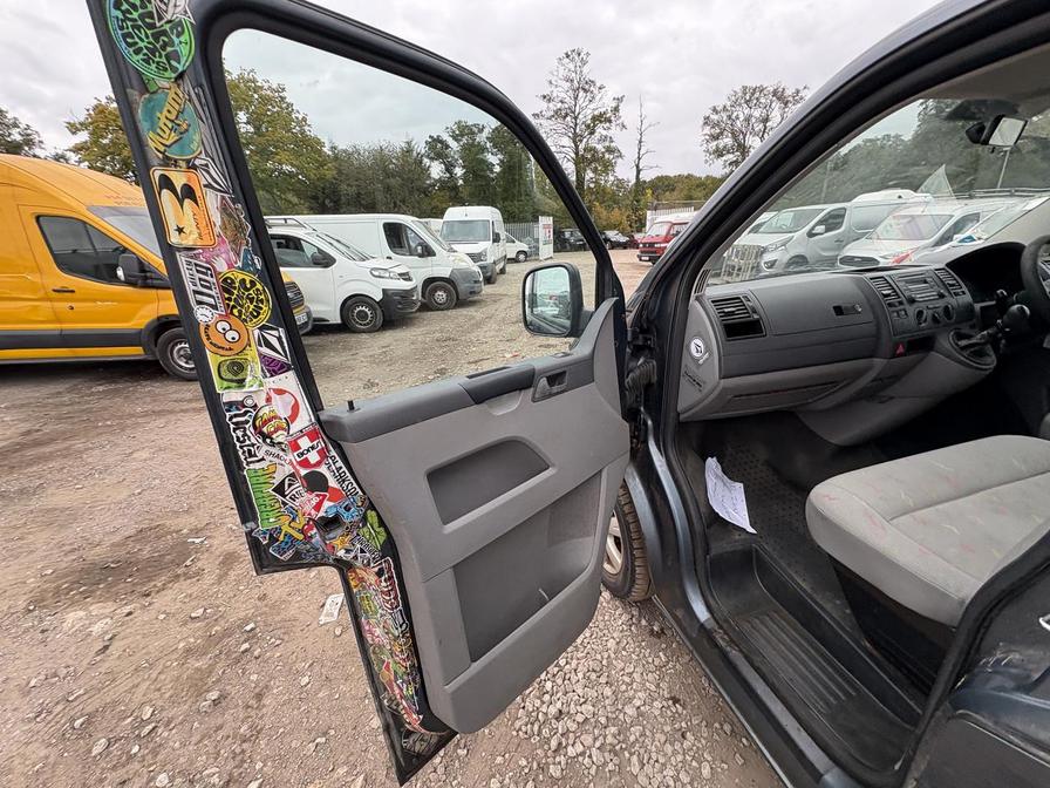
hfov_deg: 102.1
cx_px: 525
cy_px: 394
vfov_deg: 85.7
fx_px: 425
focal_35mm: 14
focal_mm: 2.22
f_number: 2.2
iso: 50
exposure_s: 1/99
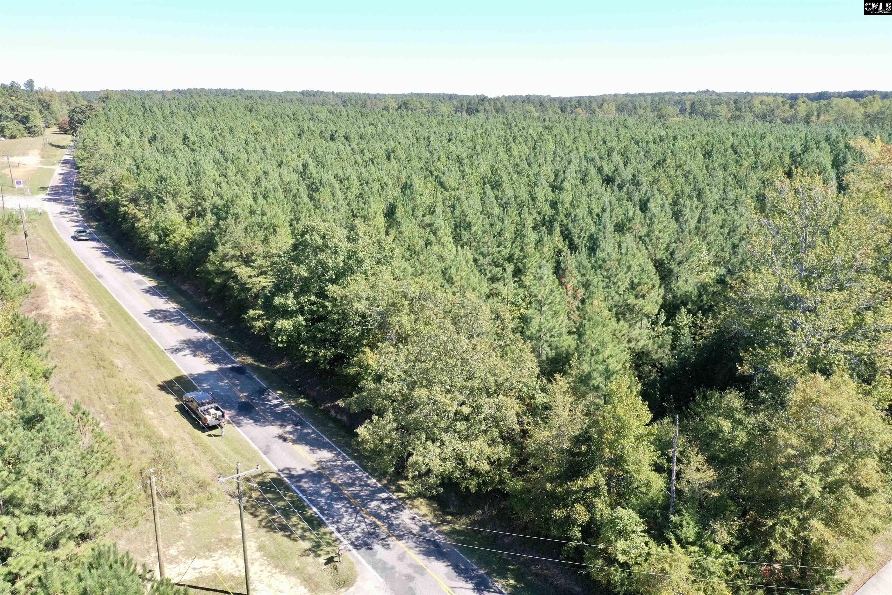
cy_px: 298
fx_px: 694
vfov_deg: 46.4
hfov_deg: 65.5
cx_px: 446
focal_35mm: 28
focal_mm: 10.26
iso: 100
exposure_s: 1/200
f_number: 5
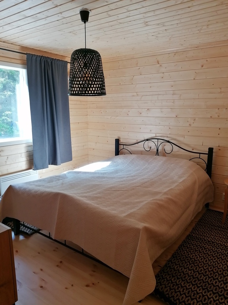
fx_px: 237
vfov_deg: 65.3
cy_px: 152
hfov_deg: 51.4
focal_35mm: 27
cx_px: 114
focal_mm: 4.75
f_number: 1.8
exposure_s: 1/50
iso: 200
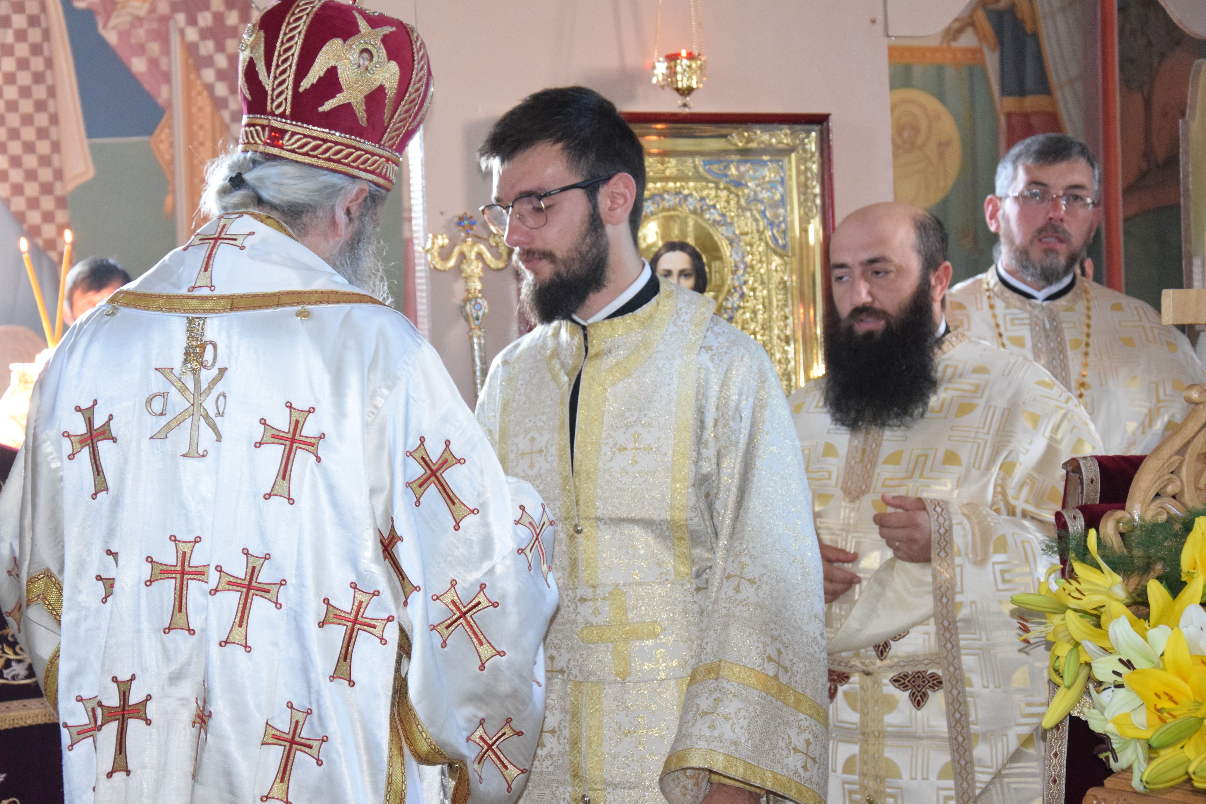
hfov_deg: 26.3
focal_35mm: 77
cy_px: 402
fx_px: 2579
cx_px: 608
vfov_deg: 17.7
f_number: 5
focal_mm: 50
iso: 3200
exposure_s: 1/80
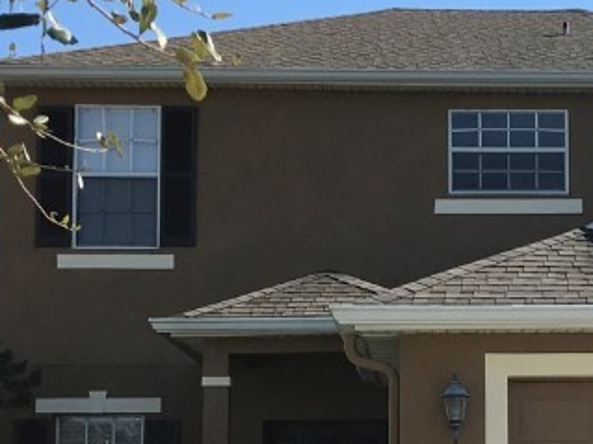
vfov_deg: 16.3
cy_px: 362
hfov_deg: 21.3
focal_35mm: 90
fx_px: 1541
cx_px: 530
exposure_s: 1/2227
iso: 20
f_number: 1.8
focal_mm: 3.99
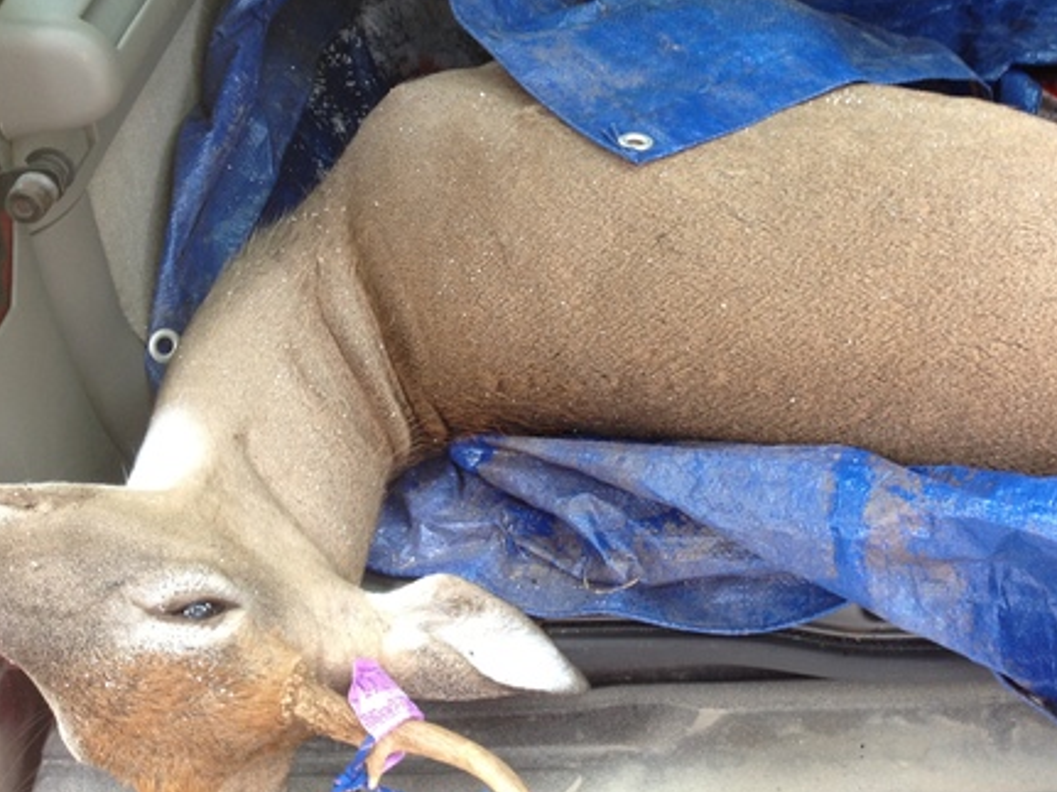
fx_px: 1587
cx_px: 773
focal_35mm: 52
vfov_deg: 27.7
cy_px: 221
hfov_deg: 36.1
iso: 50
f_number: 2.4
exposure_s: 1/20
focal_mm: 4.28
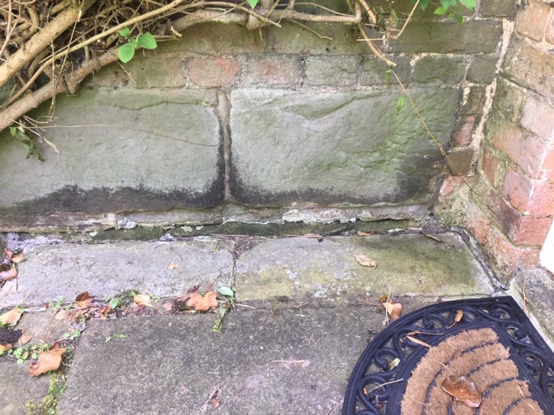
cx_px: 277
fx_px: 464
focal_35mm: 29
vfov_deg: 48.2
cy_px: 208
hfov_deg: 61.7
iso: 40
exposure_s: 1/33
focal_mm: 4.15
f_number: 2.2
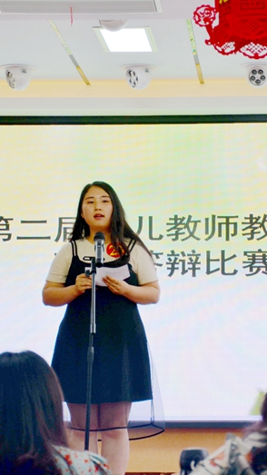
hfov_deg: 10.5
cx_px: 196
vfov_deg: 18.6
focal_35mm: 115
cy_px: 239
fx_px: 1448
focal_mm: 48
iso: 200
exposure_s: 1/125
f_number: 5.6
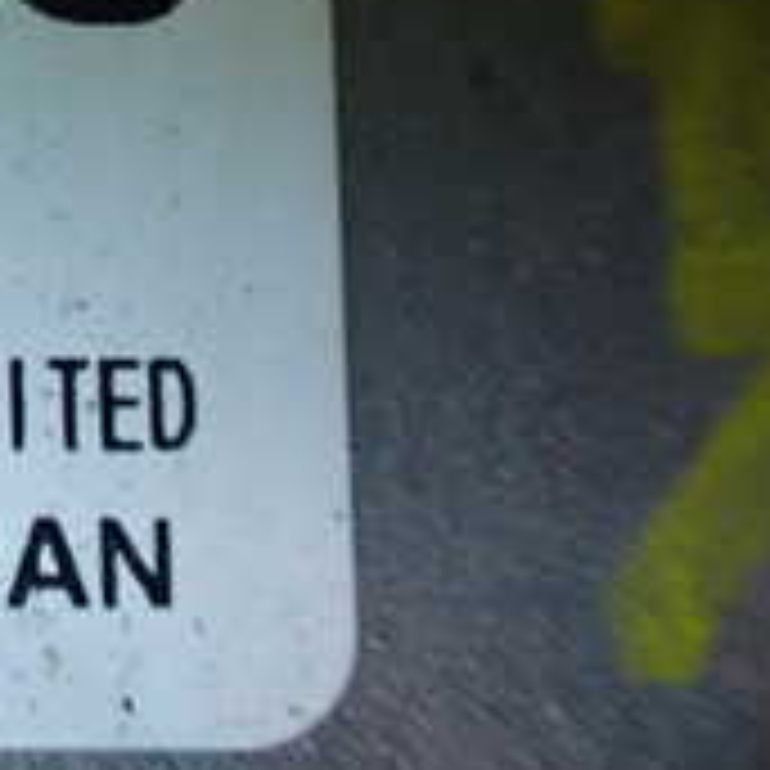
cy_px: -63
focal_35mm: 93
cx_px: -522
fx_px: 2340
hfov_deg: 16.3
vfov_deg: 18.0
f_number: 2.3
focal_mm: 5.4
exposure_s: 1/40
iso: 800
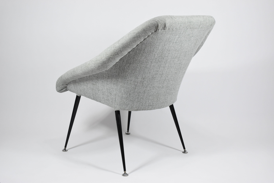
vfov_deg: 25.1
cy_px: 92
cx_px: 137
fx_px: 411
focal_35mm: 54
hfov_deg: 36.8
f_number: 4.8
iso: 1250
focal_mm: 36
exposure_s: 1/125
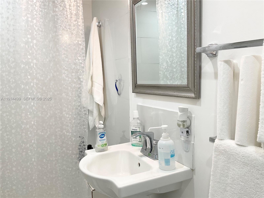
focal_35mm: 29
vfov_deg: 48.2
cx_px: 132
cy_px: 99
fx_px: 221
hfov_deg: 61.7
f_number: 1.8
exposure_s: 1/120
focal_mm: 3
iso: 40
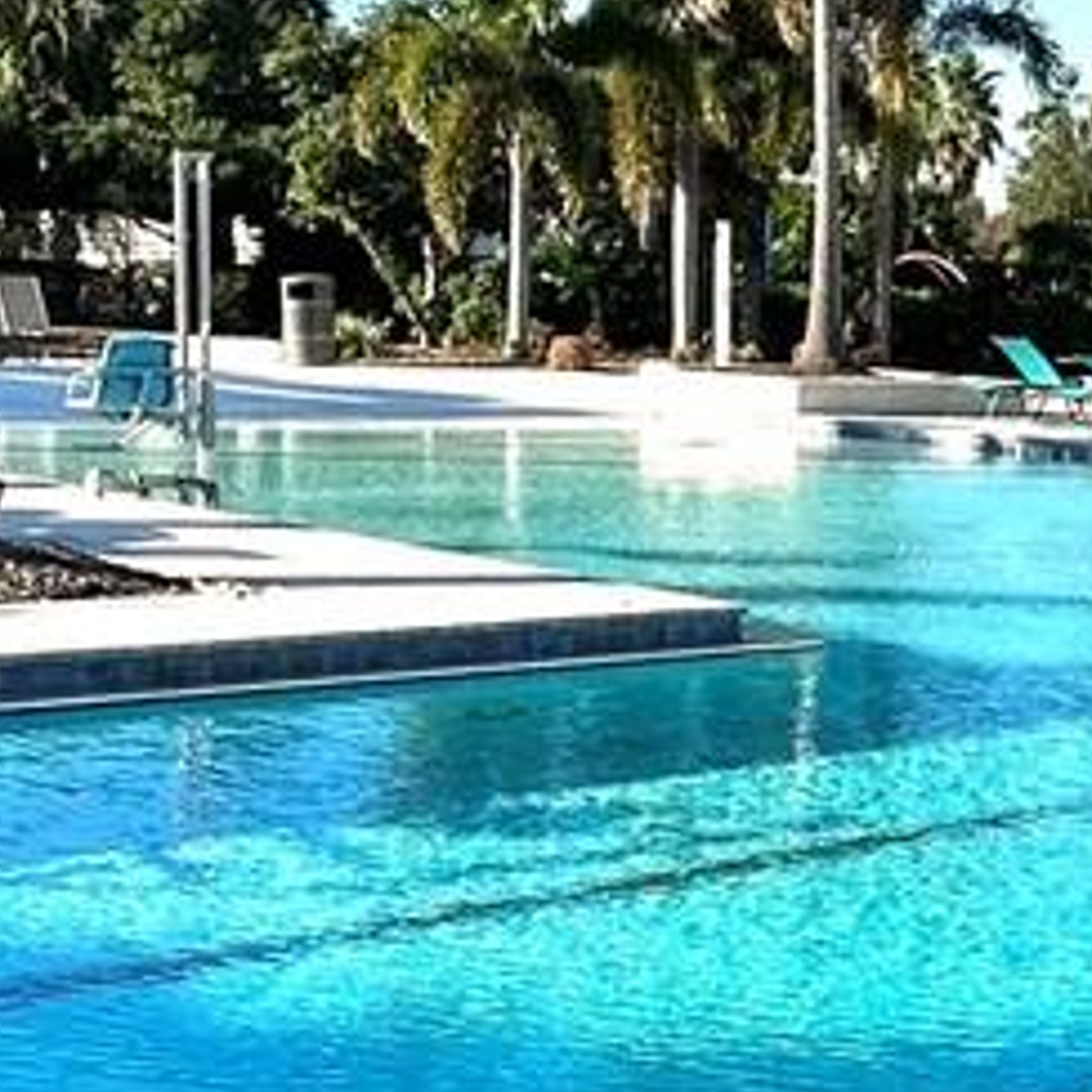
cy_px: 680
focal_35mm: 81
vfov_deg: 21.3
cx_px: 1074
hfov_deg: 20.7
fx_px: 2891
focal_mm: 2.22
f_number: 2.2
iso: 50
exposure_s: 1/910
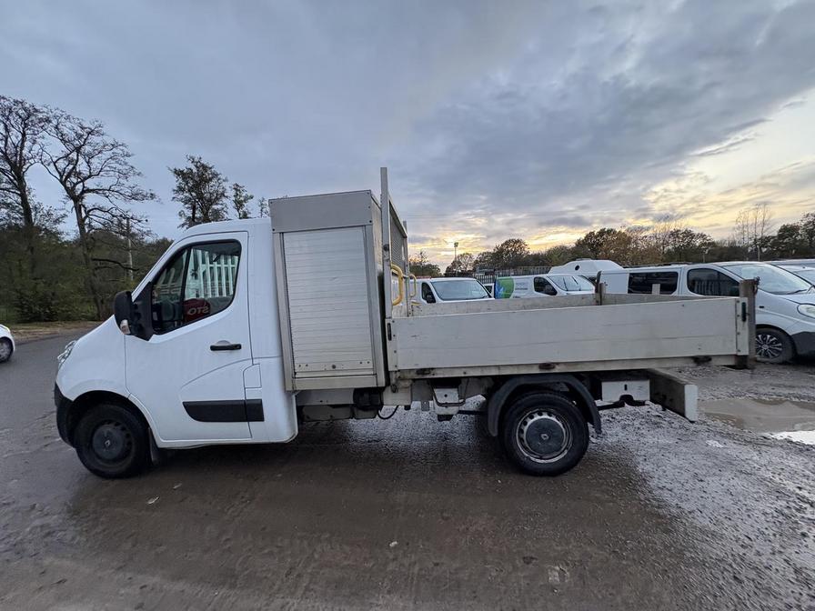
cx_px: 408
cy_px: 306
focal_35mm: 14
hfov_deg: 102.1
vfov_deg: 85.7
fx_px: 330
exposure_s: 1/82
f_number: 2.2
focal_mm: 2.22
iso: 250
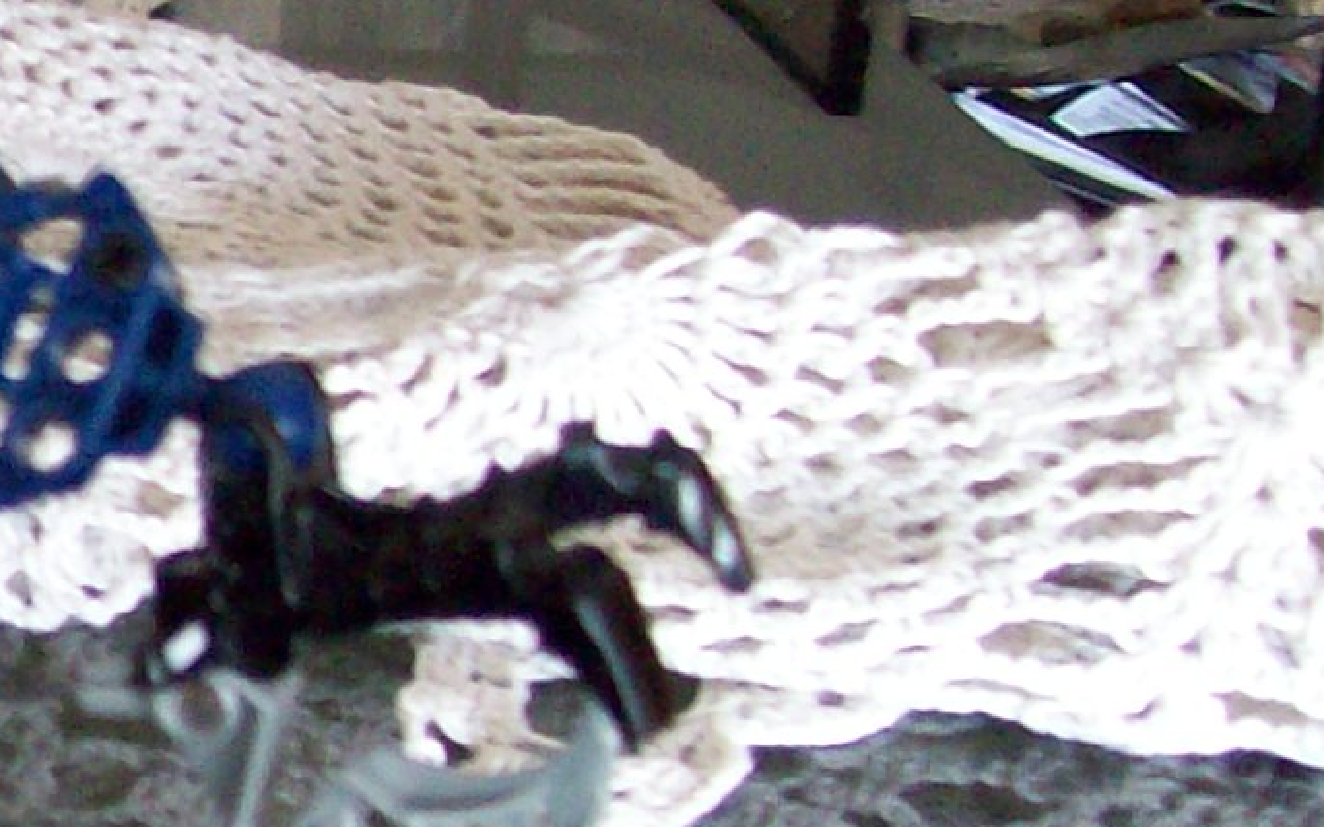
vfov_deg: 10.1
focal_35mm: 129
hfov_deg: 14.7
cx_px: -825
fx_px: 4654
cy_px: 546
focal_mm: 6
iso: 160
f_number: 2.7
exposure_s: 1/8
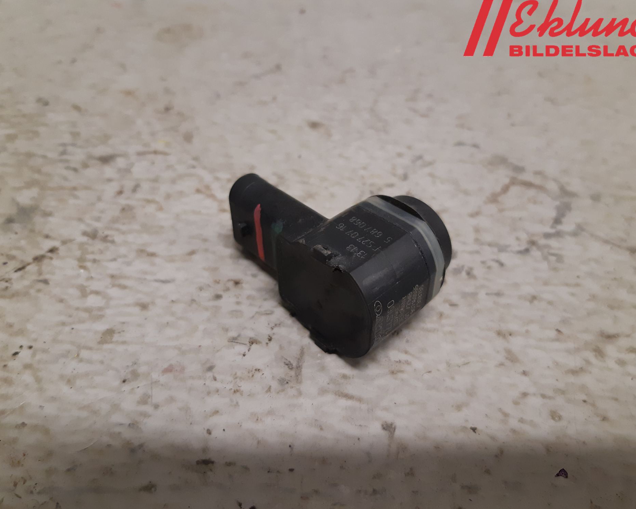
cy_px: 262
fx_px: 527
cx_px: 323
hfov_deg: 62.2
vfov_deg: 51.5
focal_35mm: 28
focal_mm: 3.93
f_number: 1.7
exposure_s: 1/50
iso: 200
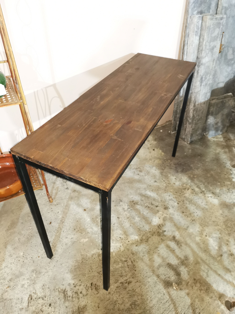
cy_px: 157
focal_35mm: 27
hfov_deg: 51.4
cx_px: 118
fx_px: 244
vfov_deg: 65.3
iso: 640
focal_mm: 5.58
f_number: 1.8
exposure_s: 1/25
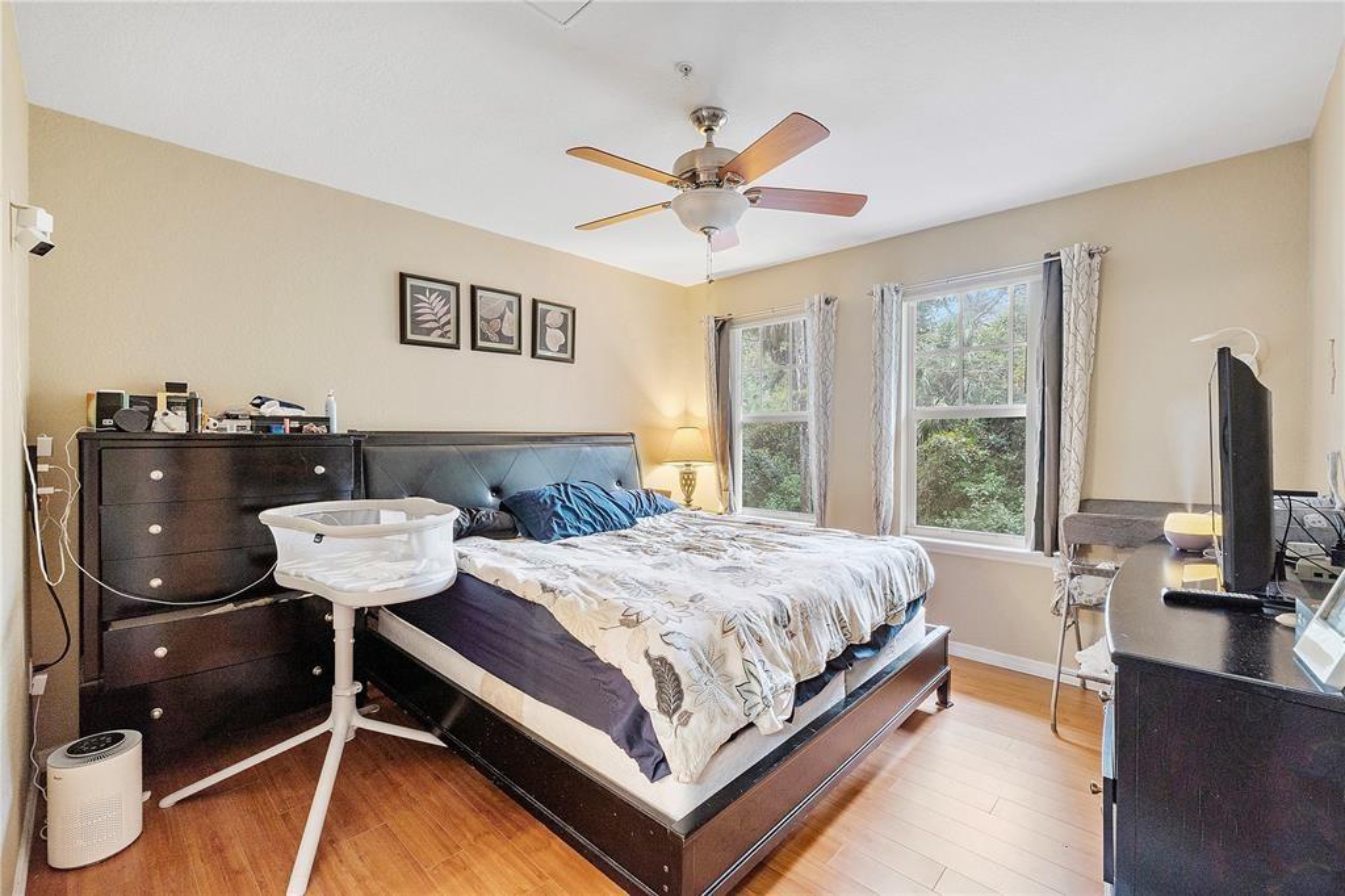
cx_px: 672
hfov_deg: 100.4
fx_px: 560
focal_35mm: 15
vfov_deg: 77.3
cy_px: 448
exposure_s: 1
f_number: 11
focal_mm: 10
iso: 160
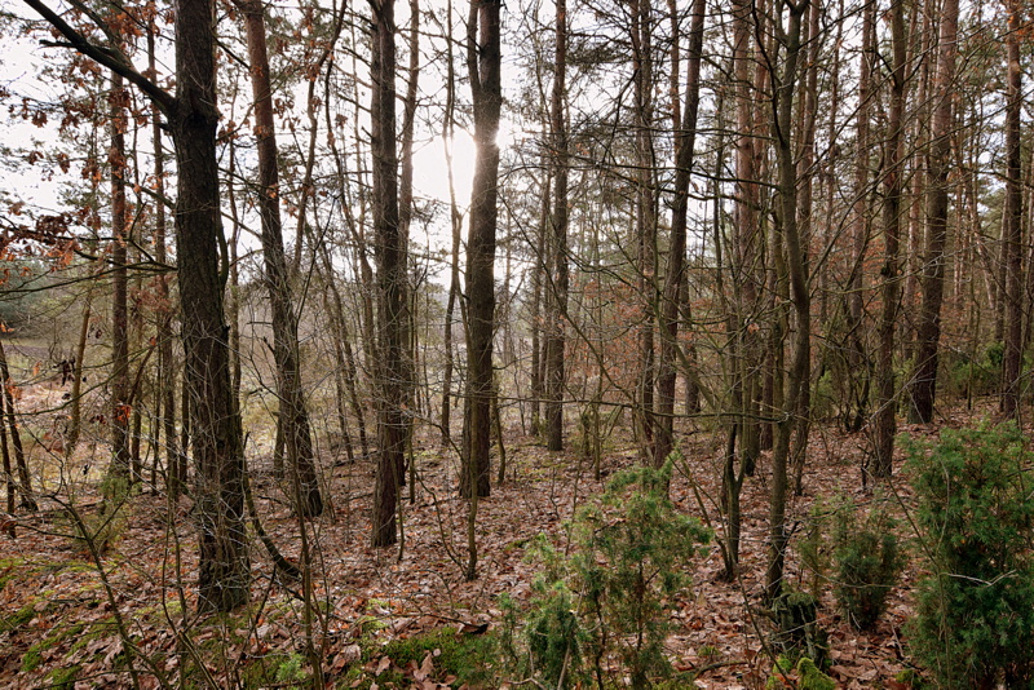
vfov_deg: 53.2
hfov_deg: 73.7
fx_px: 690
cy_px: 345
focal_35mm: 24
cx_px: 517
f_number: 8
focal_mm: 16
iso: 400
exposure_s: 1/80
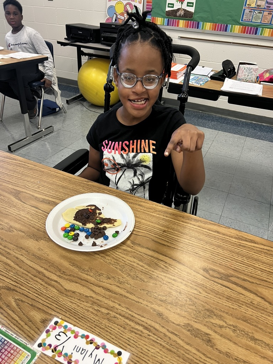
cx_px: 136
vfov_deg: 67.3
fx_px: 273
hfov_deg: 53.1
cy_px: 182
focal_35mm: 26
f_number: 1.5
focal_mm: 5.7
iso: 80
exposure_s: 1/60
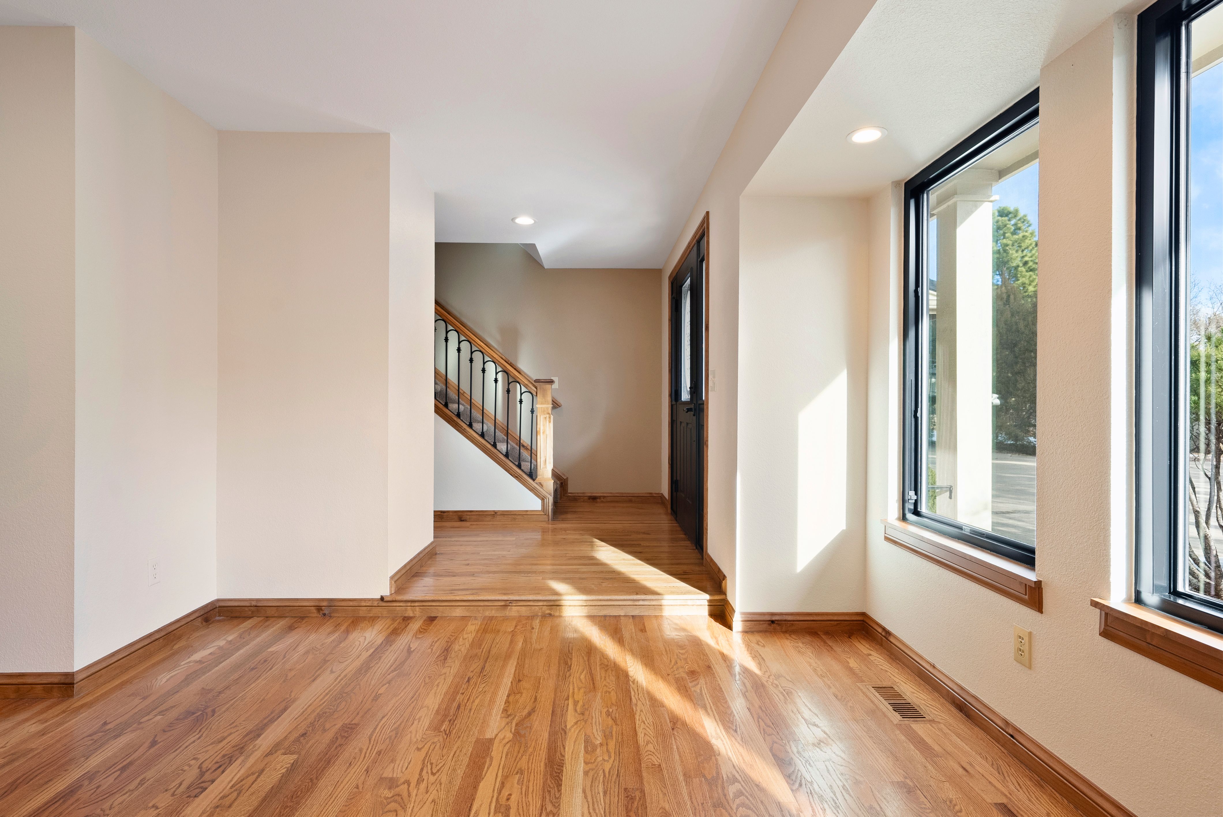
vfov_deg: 67.5
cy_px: 408
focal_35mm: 18
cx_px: 612
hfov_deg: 90.0
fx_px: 612
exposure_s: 1/8
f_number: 8
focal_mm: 18
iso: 640
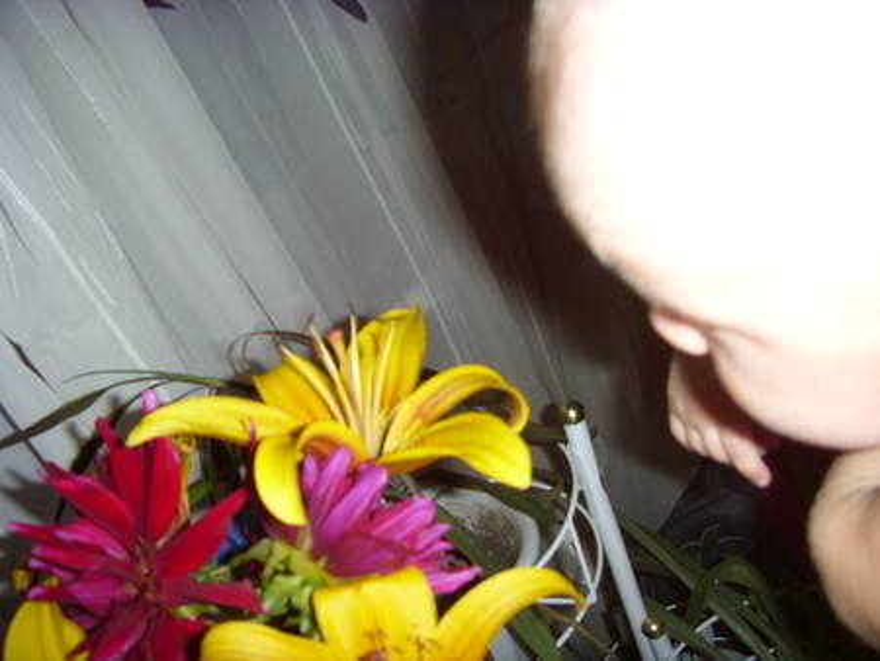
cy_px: 330
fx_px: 788
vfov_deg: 45.5
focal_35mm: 31
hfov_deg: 58.3
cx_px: 440
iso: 50
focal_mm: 6.3
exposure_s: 1/30
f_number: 3.5
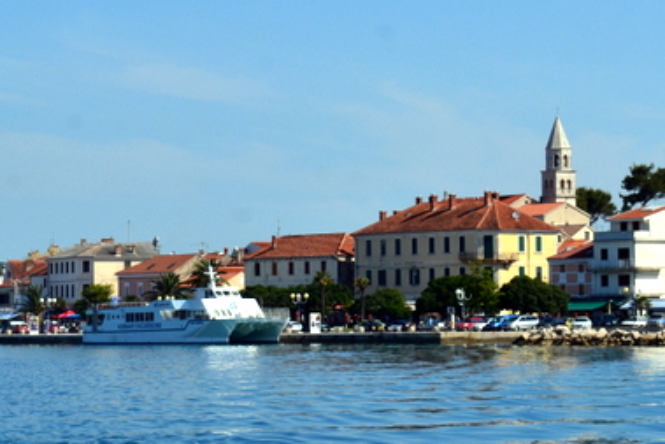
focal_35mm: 174
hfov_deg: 11.8
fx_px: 3216
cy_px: 123
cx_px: 435
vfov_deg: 7.9
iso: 280
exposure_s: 1/500
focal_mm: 55
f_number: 11
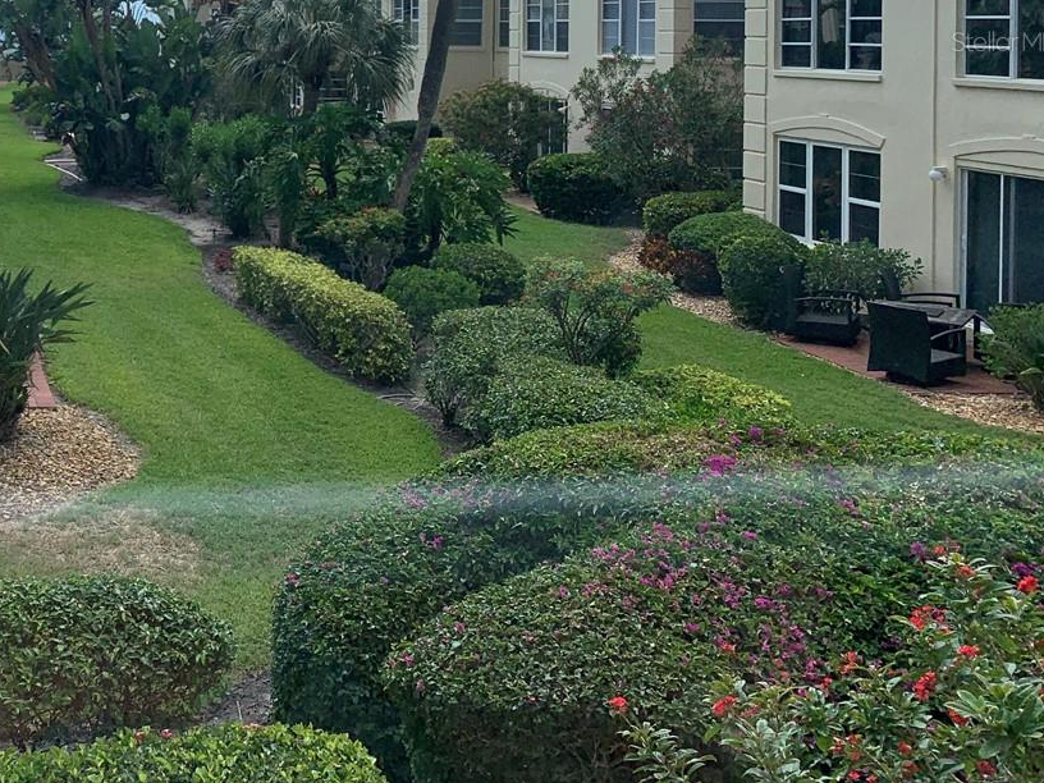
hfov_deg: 34.7
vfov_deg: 27.3
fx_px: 1538
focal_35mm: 51
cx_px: 49
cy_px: 41
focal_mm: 4.25
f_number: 1.8
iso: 25
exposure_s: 1/1661
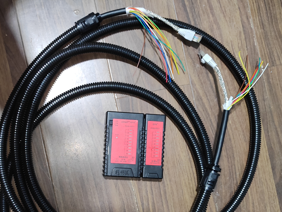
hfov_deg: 47.5
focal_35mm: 39
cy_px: 143
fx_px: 318
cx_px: 109
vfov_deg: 36.4
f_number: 1.9
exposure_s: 1/100
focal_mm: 5.52
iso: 1250
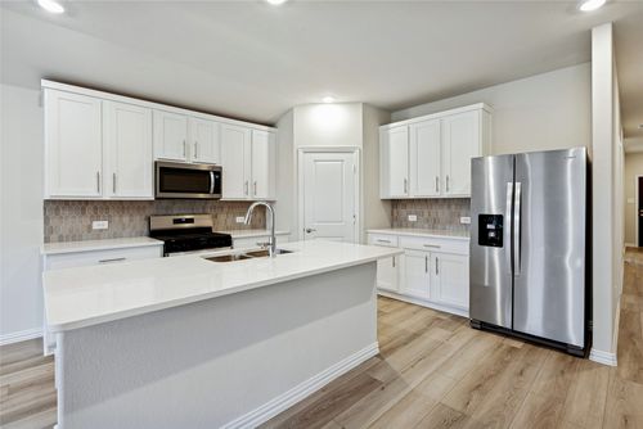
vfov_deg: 73.8
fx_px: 286
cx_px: 322
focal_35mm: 16
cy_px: 214
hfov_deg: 96.7
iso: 320
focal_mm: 16
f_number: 9
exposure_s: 1/10
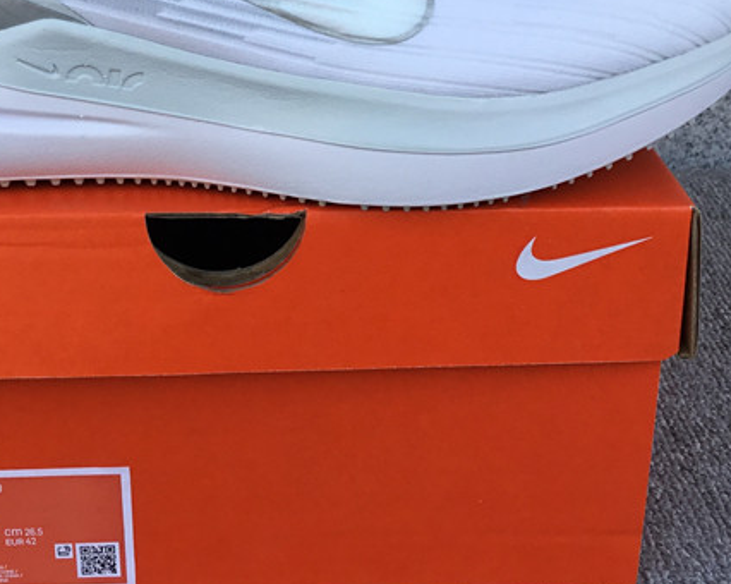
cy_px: 102
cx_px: 225
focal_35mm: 64
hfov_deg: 29.3
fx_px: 1383
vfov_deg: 23.4
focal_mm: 3.3
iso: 25
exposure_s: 1/181
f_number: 2.4
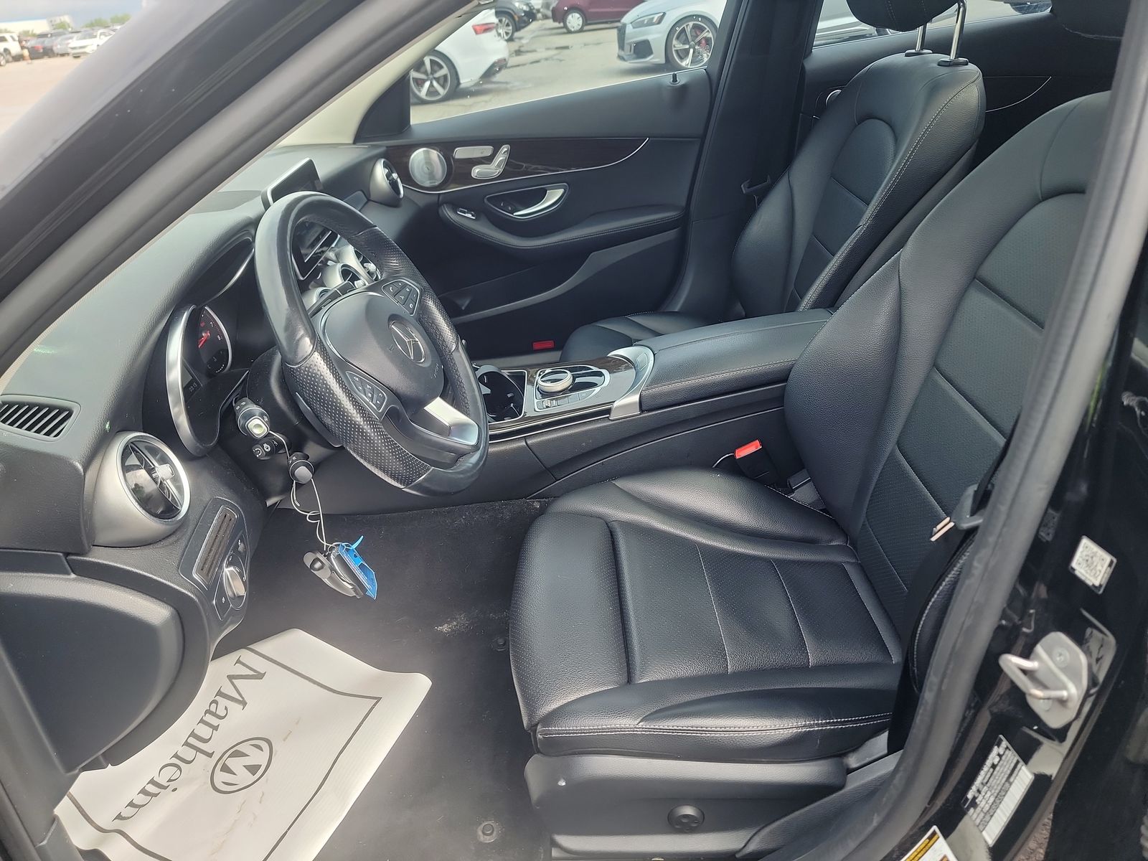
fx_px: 796
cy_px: 430
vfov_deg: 56.8
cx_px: 574
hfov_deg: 71.6
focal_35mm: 24
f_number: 1.8
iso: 79
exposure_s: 1/119
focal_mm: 6.7
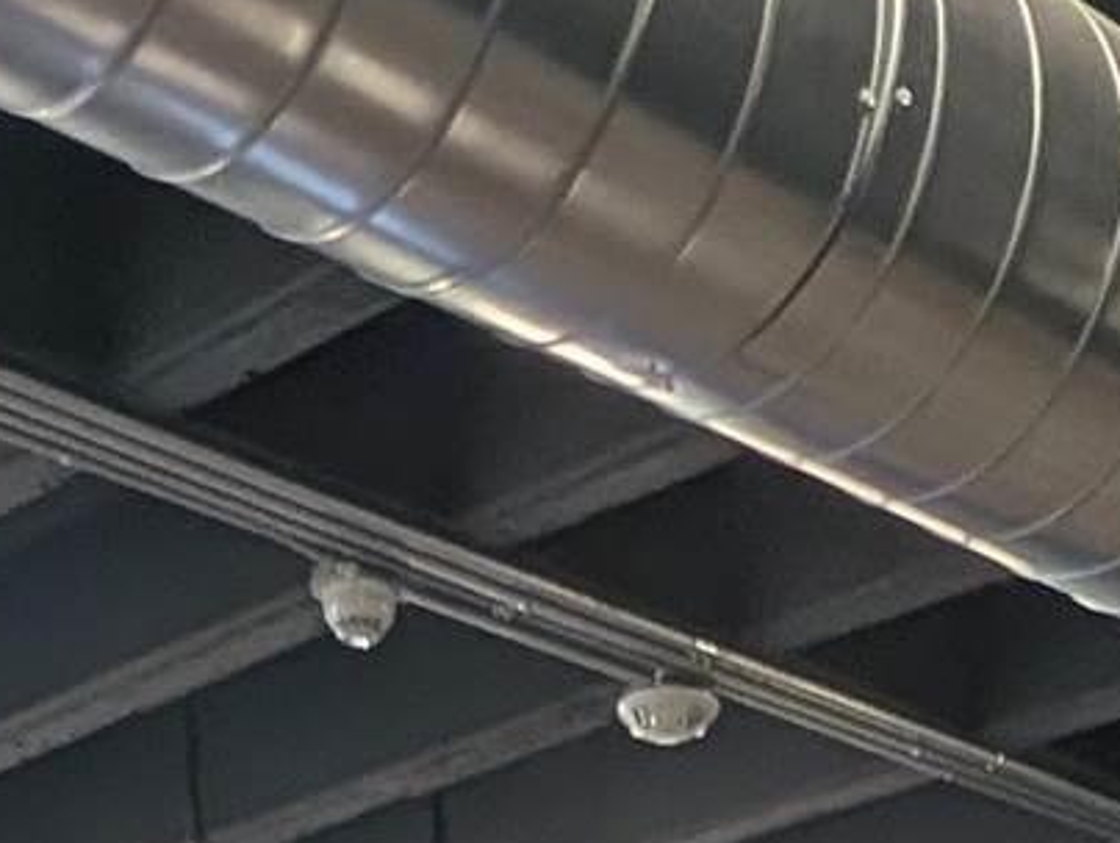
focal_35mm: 91
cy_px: 1972
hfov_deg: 21.5
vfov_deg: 12.8
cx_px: 480
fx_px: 2948
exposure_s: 1/40
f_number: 1.95
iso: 52
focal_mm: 2.23
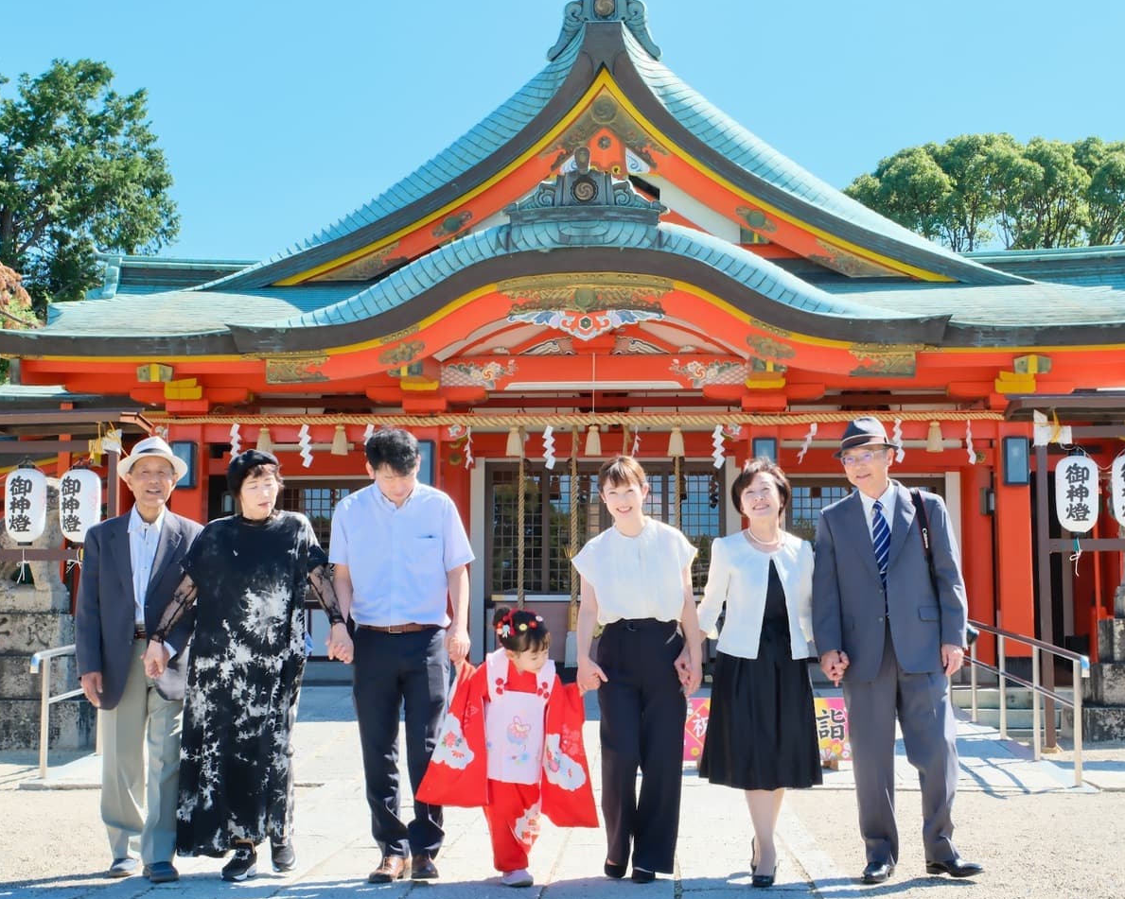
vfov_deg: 30.2
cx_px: 542
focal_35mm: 50
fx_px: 1665
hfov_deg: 37.3
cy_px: 450
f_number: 8
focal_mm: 29.2
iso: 800
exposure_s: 1/250
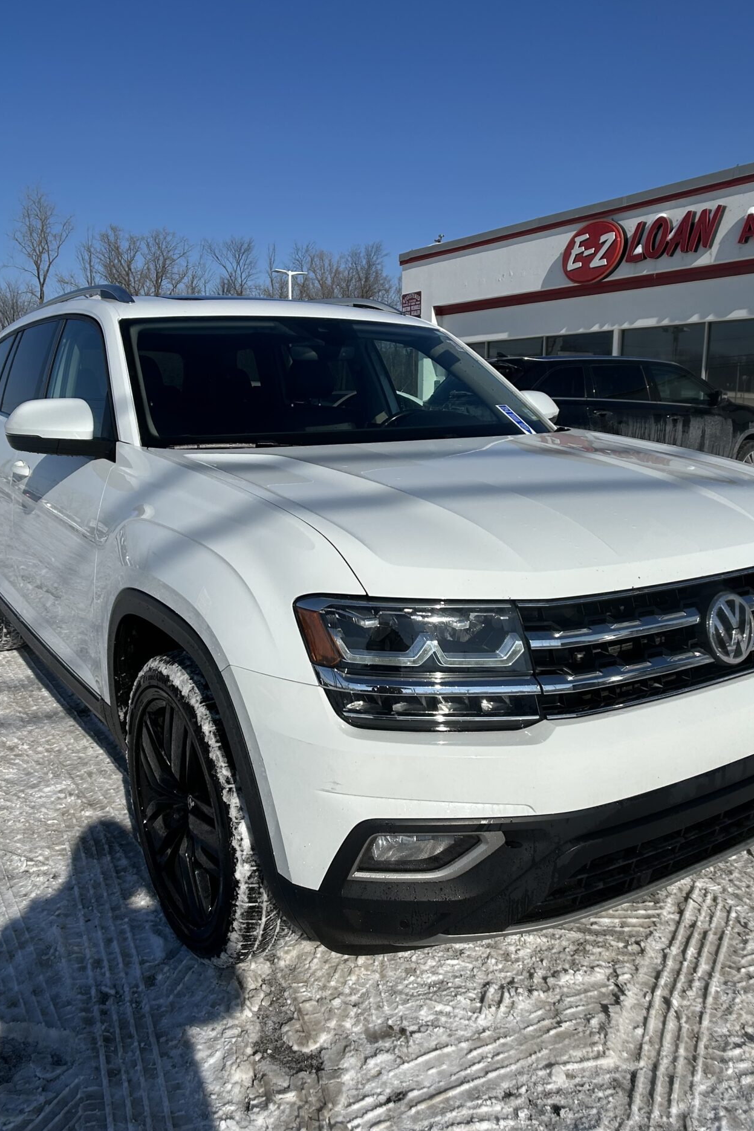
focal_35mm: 37
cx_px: 361
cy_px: 567
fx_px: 1163
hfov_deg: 35.9
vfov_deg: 51.9
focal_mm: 5.7
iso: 50
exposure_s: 1/11364
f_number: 1.5
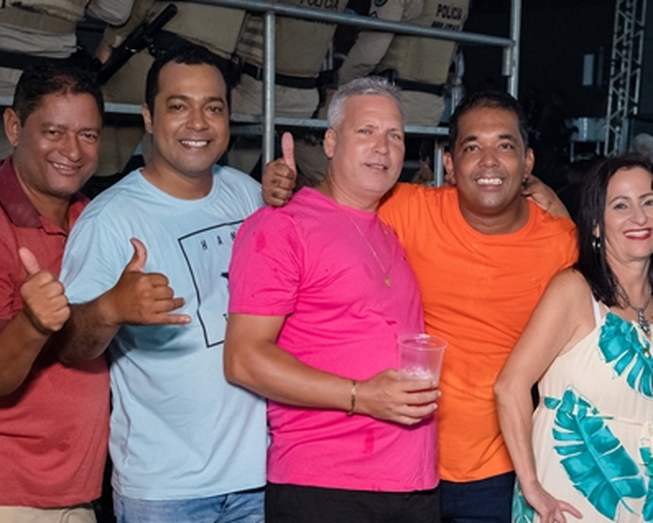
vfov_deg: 23.9
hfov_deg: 30.0
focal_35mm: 63
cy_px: 403
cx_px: 358
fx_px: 1218
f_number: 3.2
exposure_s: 1/200
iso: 2500
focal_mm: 24
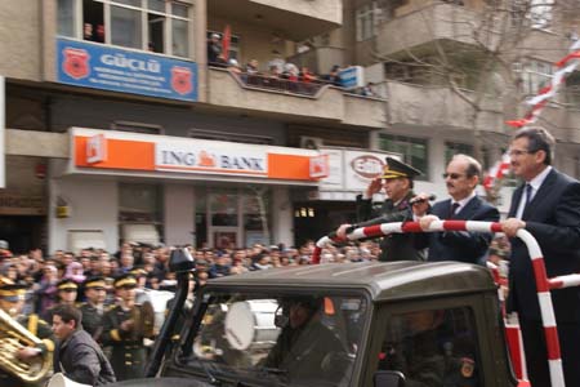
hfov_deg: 46.4
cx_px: 290
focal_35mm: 42
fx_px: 677
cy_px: 194
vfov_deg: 31.9
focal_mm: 28
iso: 100
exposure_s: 1/80
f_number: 6.3
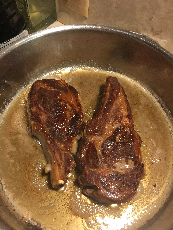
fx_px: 193
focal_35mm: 29
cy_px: 115
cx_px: 86
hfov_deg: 48.2
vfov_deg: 61.7
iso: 200
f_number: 2.2
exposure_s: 1/30
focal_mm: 4.15
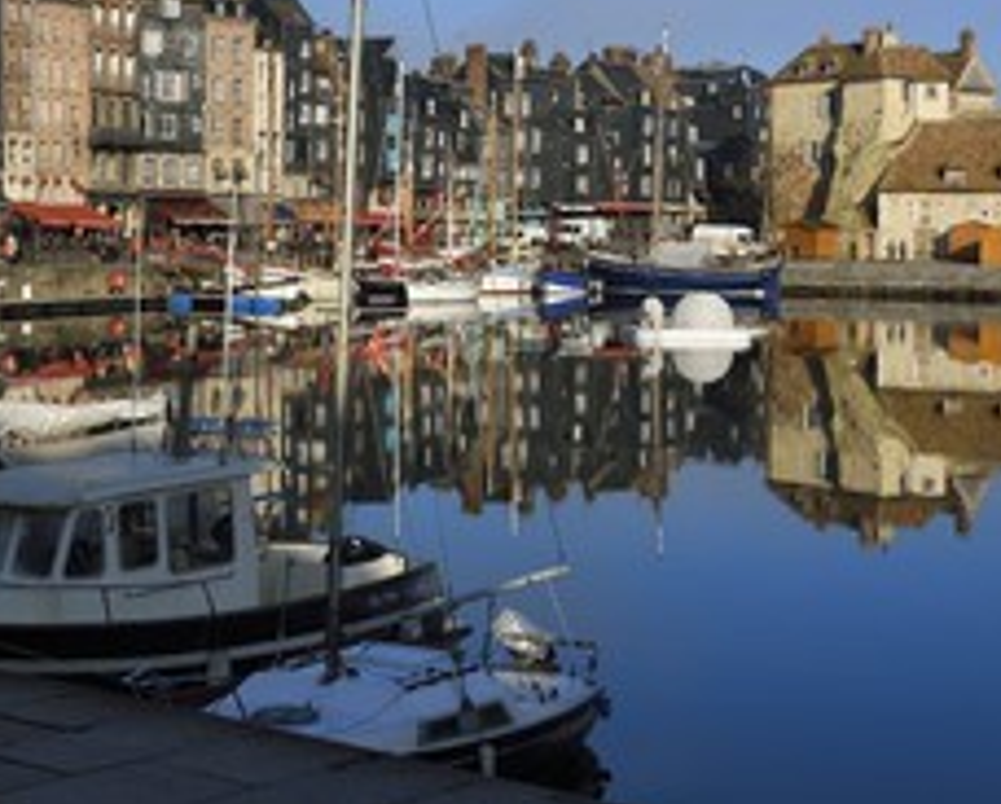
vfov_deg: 20.1
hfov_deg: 24.9
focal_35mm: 76
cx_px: 320
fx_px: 2254
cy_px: 237
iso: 200
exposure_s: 1/250
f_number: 16
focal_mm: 44
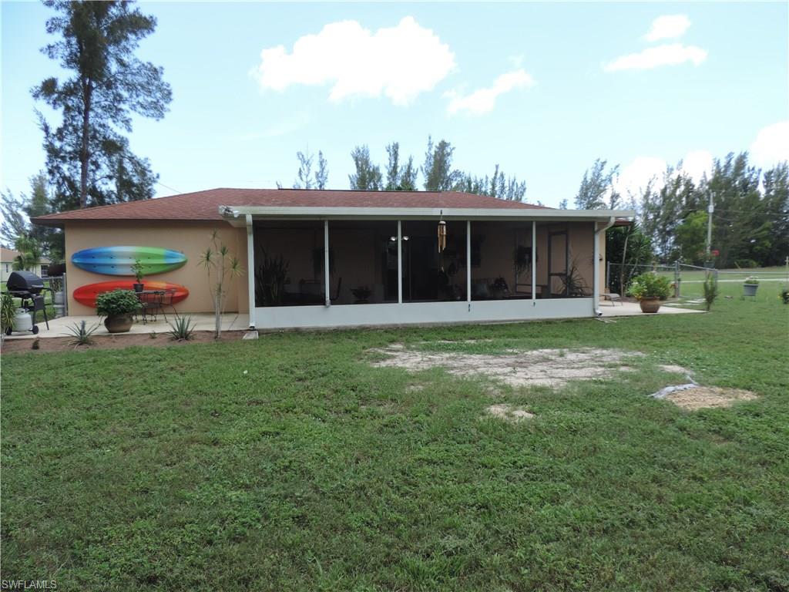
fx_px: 547
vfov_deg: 56.8
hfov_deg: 71.6
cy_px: 296
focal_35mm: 24
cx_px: 394
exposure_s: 1/500
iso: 80
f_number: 3
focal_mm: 4.3
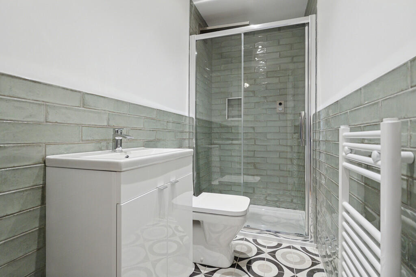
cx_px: 208
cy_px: 138
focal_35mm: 16
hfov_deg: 95.0
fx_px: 191
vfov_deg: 72.1
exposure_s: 1/60
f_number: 4
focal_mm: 11
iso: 800
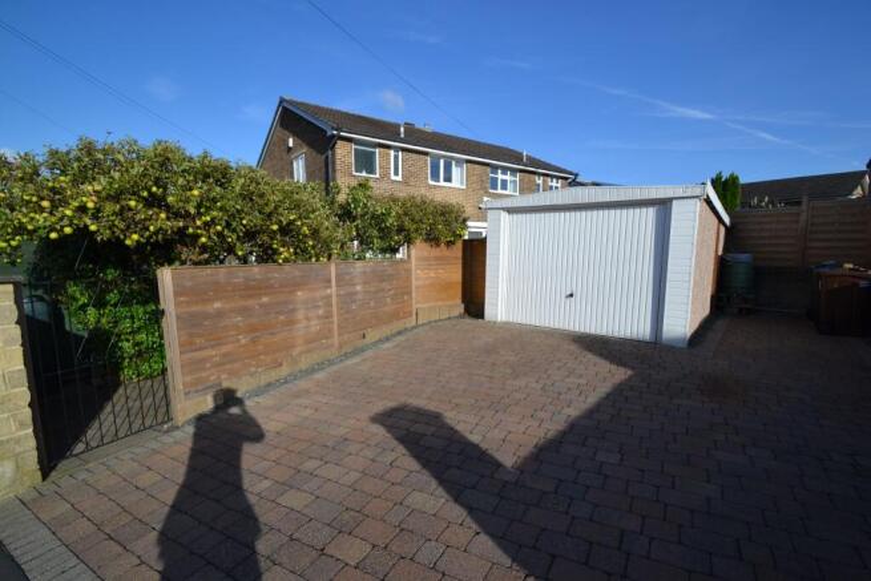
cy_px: 290
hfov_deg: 100.4
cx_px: 436
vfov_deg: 77.4
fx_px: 363
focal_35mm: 15
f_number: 7.1
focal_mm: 10
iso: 100
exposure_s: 1/200
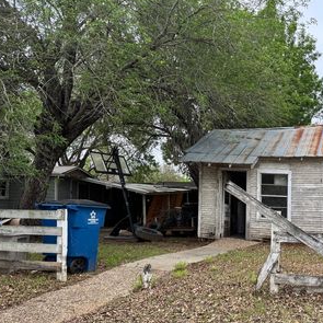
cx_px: 258
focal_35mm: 36
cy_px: 195
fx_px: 380
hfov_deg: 43.9
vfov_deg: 45.8
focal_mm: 6.76
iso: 80
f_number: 1.78
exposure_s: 1/888
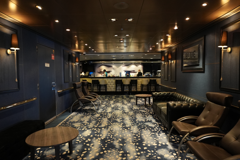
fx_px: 160
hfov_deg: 73.7
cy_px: 80
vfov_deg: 53.2
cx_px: 120
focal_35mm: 24
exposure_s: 1/160
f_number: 2.8
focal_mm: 24
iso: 5000
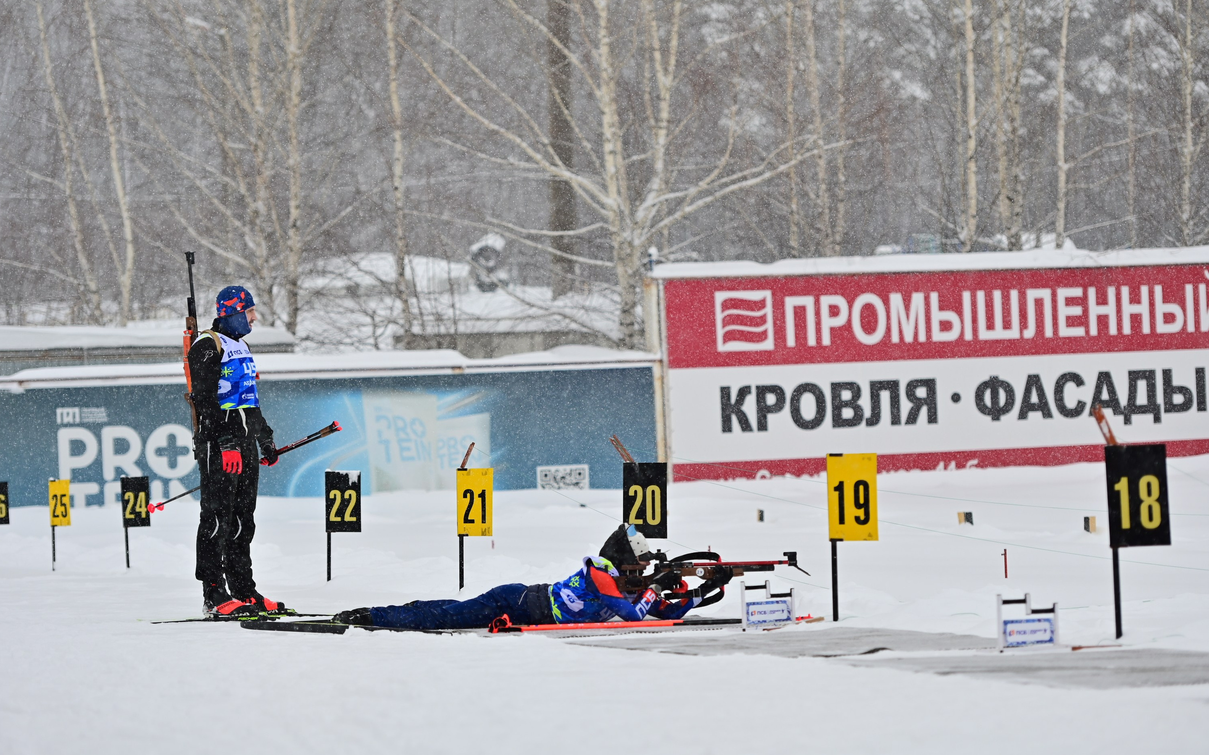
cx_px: 605
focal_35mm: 115
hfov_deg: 18.1
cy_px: 381
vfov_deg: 11.4
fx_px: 3789
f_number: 2.8
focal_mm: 112
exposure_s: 1/1250
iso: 200
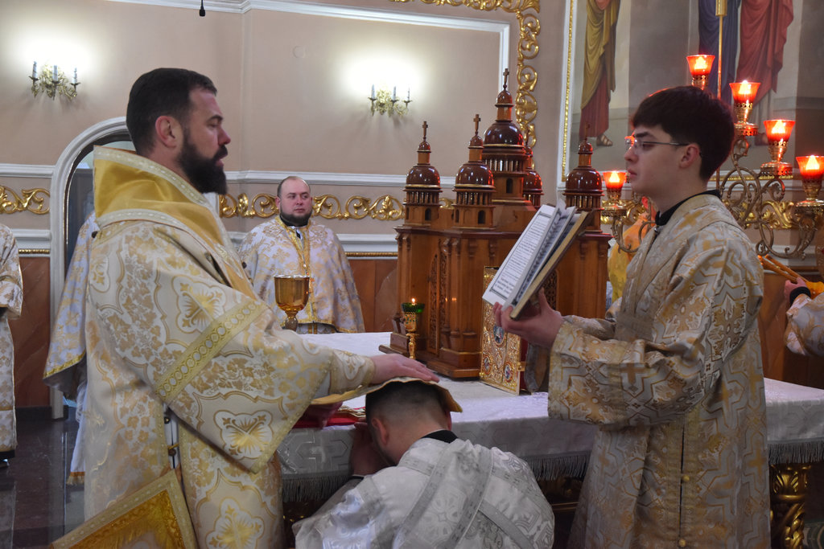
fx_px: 1167
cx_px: 412
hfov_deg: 38.9
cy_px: 274
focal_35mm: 51
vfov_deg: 26.5
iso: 1400
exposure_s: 1/125
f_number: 4
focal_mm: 34
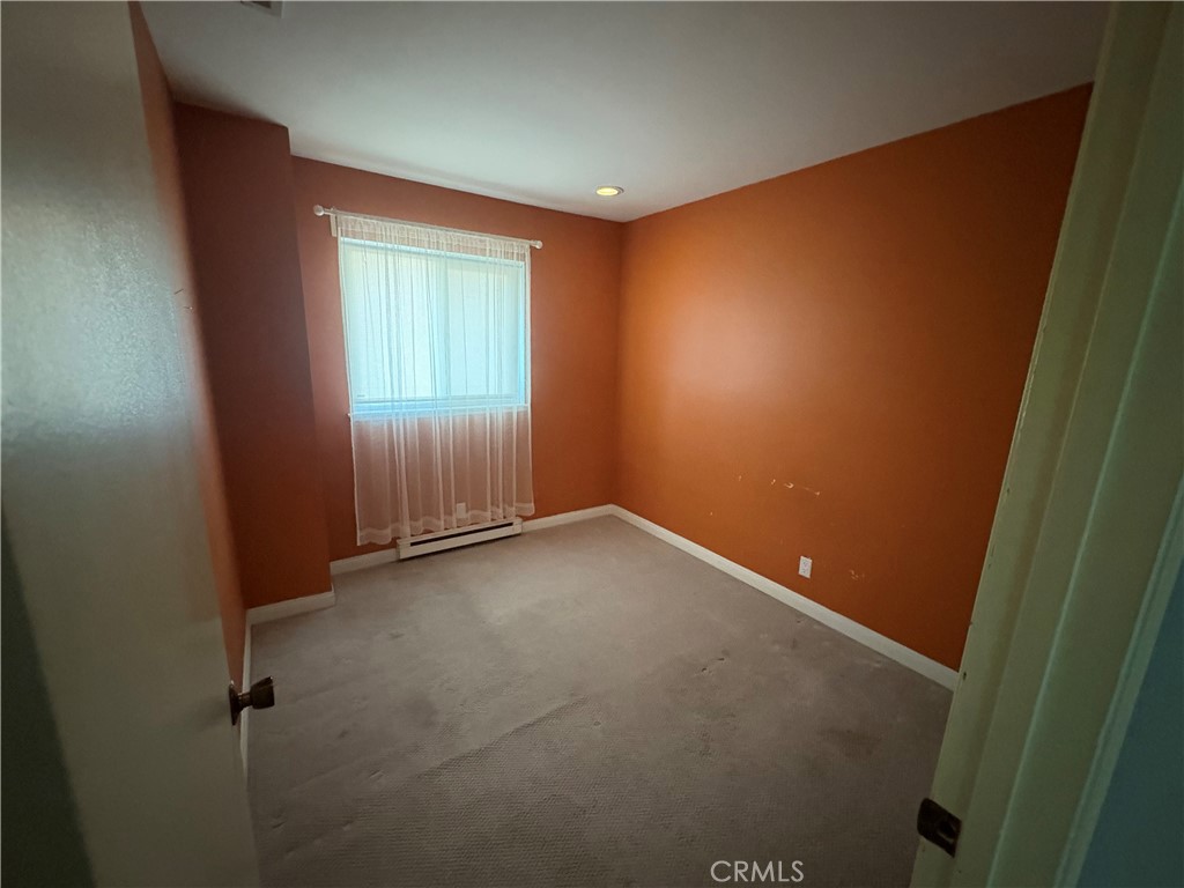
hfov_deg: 102.1
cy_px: 444
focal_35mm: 14
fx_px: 479
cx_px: 592
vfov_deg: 85.7
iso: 1000
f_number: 2.2
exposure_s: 1/38
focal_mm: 2.22
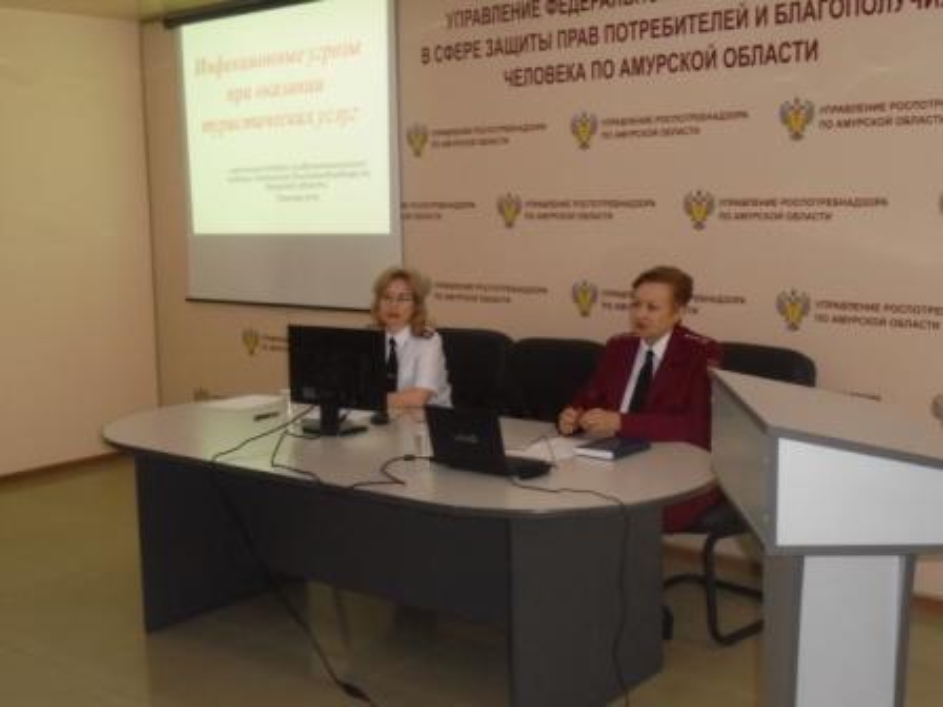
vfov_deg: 33.6
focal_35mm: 43
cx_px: 472
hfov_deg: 43.9
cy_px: 354
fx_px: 1171
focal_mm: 7.8
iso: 400
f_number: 4.5
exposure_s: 1/50
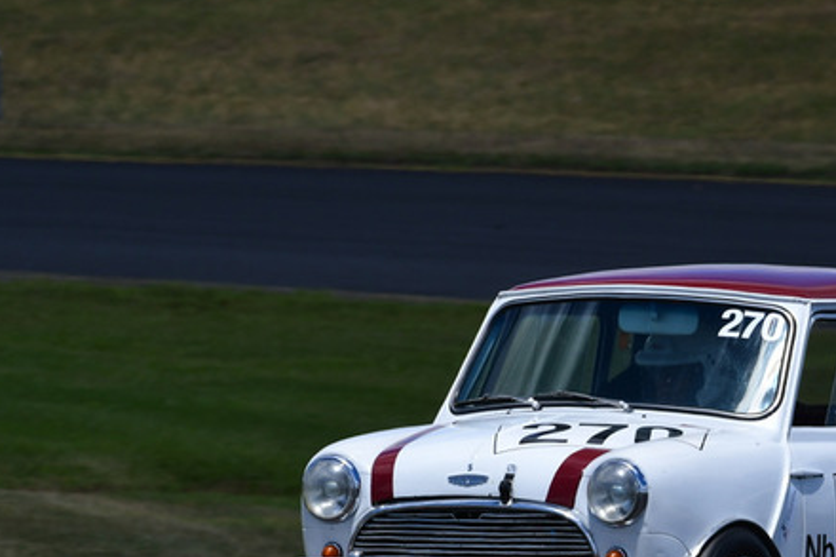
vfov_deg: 1.7
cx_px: 612
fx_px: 19011
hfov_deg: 2.5
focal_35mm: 819
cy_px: 327
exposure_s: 1/640
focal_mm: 300
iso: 200
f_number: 10
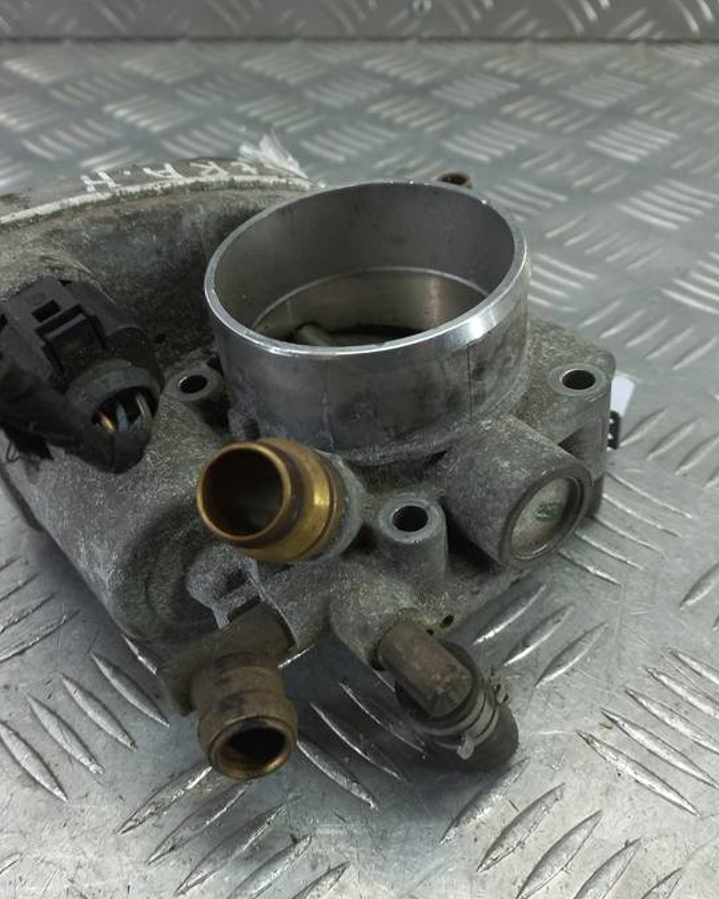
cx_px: 276
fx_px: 984
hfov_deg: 39.9
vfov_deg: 49.1
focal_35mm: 37
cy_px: 454
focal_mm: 4.6
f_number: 1.8
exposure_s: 1/50
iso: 64
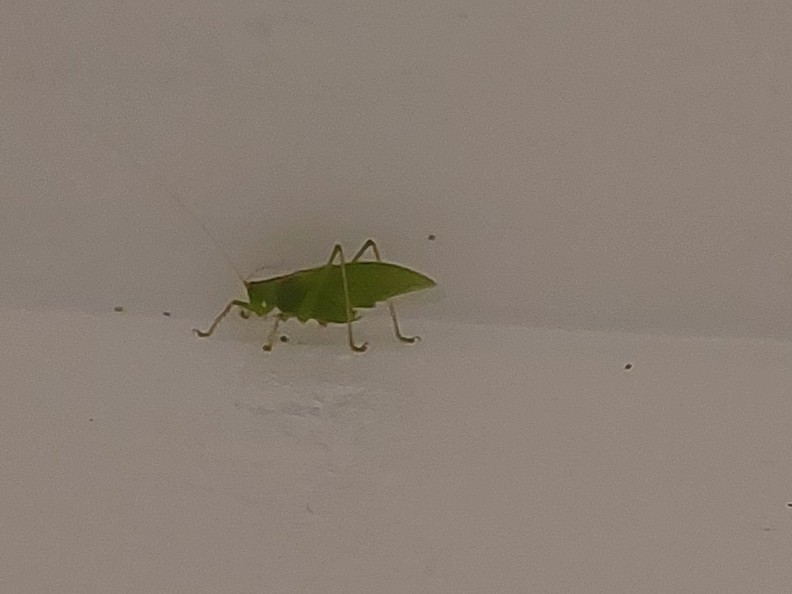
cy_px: 297
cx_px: 396
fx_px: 572
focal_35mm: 25
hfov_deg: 69.4
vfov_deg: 54.9
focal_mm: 5.23
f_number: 1.8
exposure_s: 1/30
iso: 500
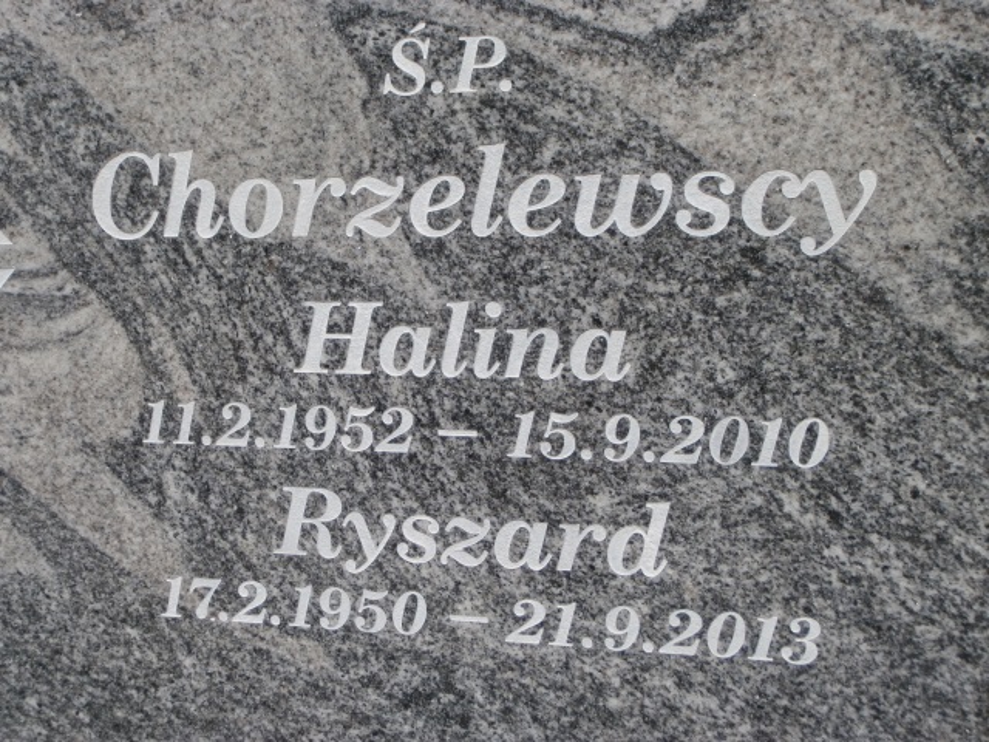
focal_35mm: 57
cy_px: 371
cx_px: 494
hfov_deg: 33.8
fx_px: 1629
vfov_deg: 25.7
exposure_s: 1/2000
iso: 100
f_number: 4.5
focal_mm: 10.11
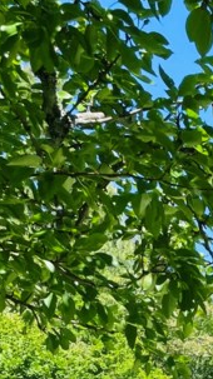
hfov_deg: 11.8
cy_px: 547
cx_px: 241
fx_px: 1016
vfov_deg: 18.9
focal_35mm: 101
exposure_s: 1/1335
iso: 32
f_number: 1.6
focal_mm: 4.2
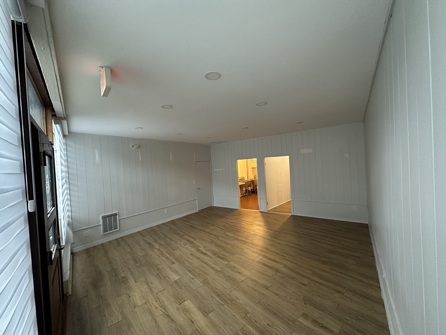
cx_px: 223
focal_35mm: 14
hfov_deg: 102.1
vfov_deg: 85.7
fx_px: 180
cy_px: 168
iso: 500
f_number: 2.2
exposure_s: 1/60
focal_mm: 2.22
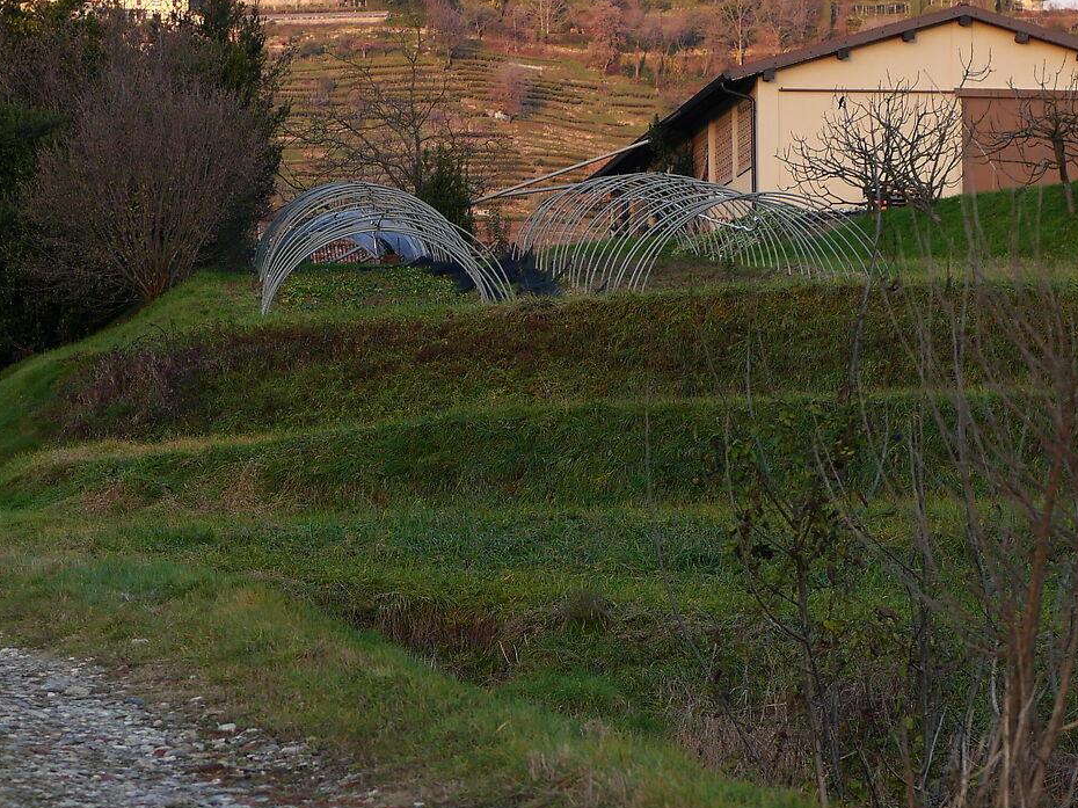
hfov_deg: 8.9
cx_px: 459
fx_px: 6912
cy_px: 514
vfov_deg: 6.7
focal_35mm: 222
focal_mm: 43
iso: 200
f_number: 2.2
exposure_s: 1/640
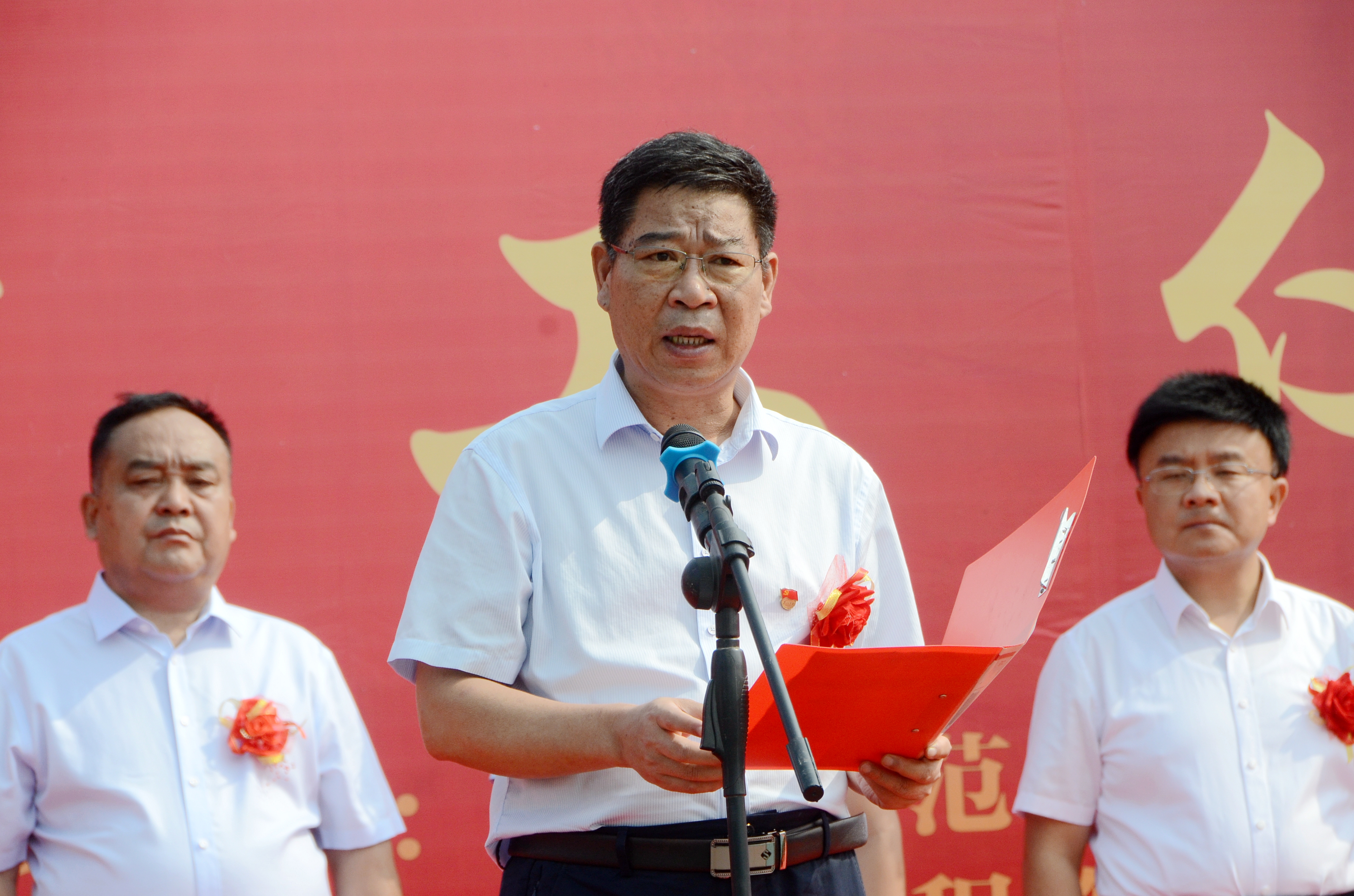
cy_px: 448
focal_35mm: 225
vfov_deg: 6.1
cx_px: 677
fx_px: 8445
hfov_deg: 9.2
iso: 560
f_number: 9
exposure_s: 1/1250
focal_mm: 150
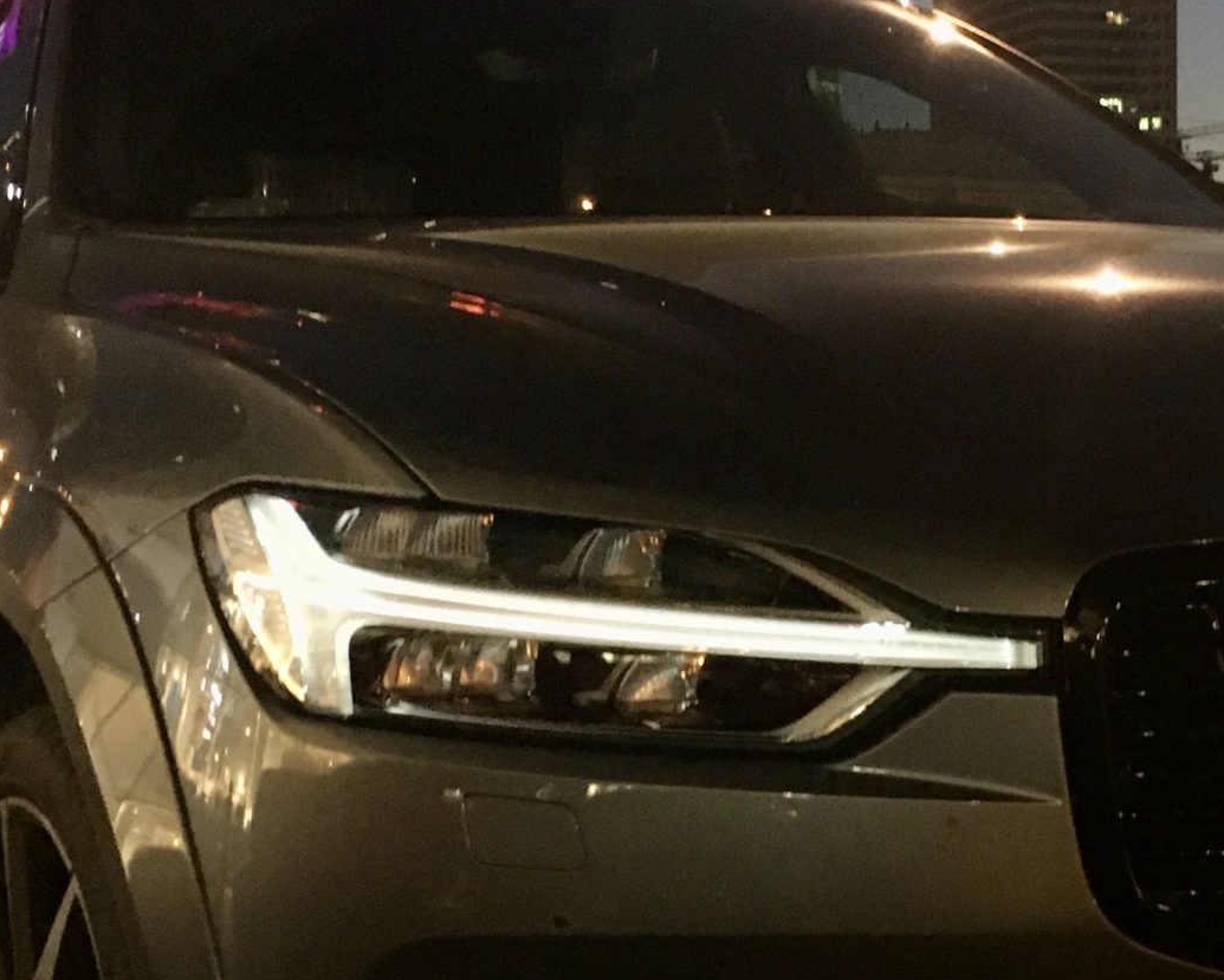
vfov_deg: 21.9
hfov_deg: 27.0
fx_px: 2536
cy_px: 520
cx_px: 810
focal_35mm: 70
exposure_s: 1/17
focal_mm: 4.15
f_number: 2.2
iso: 640
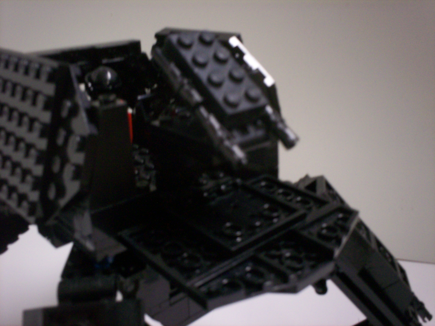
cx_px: 218
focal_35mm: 36
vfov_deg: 39.7
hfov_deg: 51.4
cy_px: 163
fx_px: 452
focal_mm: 6
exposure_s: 1/8
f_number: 4.5
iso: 200
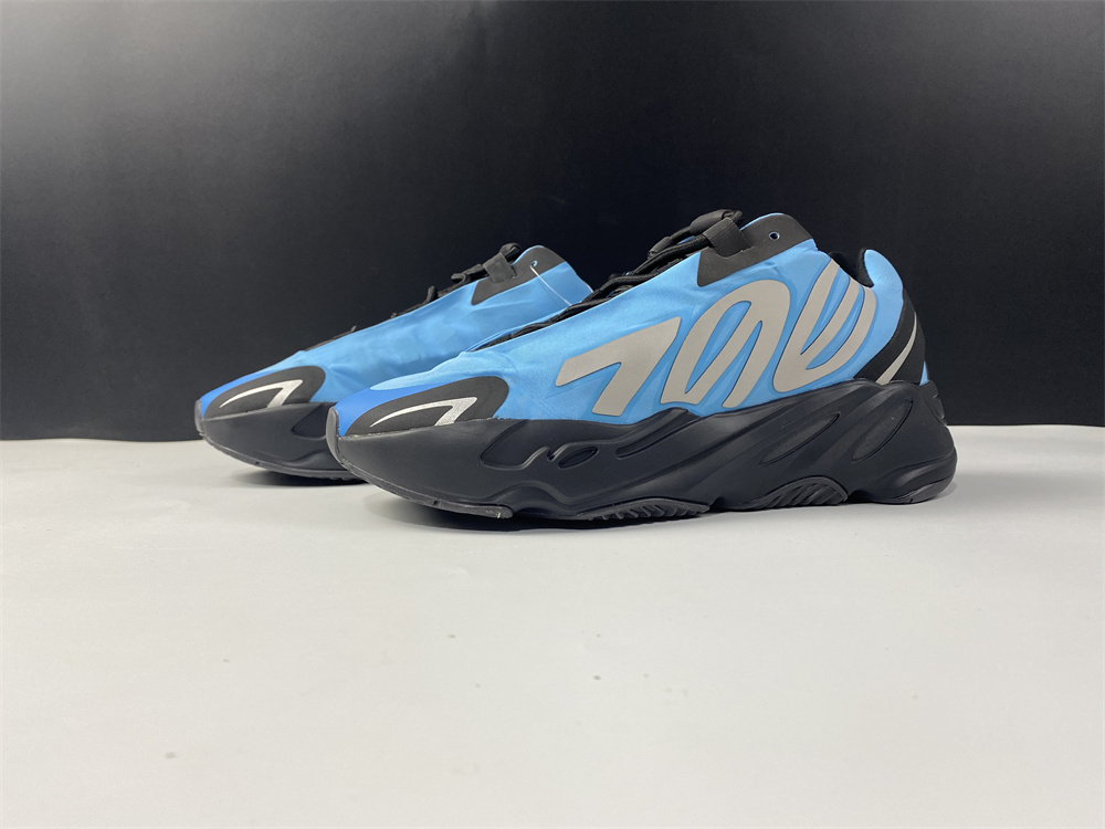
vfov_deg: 53.1
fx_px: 830
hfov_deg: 67.3
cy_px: 414
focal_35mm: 26
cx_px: 552
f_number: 1.8
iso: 64
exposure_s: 1/100
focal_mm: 4.25
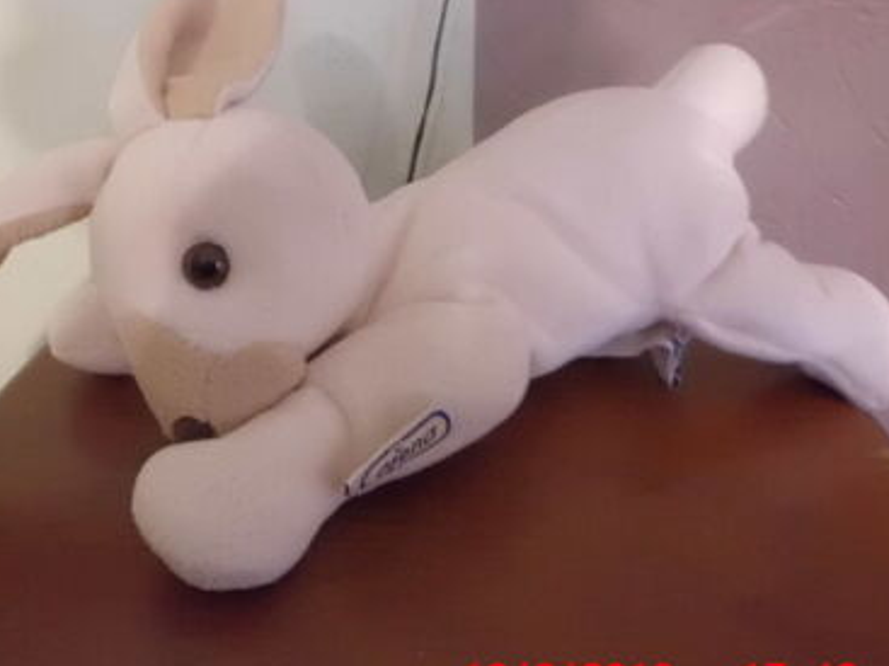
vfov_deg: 41.8
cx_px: 368
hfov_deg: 53.7
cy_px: 332
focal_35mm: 34
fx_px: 873
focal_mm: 4.6
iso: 800
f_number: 3.2
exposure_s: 1/10
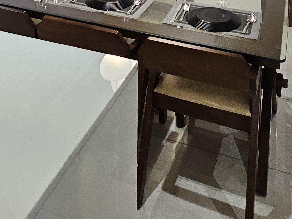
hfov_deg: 42.9
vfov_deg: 23.1
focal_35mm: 44
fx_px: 371
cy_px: -145
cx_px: 139
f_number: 2.2
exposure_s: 1/50
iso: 125
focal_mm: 2.2
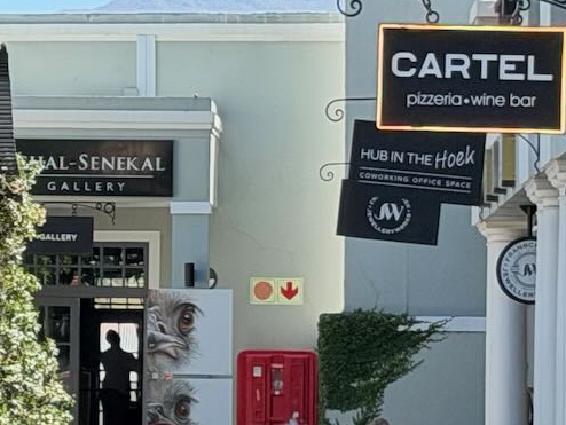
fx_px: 3812
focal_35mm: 233
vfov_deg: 6.4
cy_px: 165
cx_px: 63
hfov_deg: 8.5
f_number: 1.78
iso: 64
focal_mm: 6.76
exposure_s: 1/2208
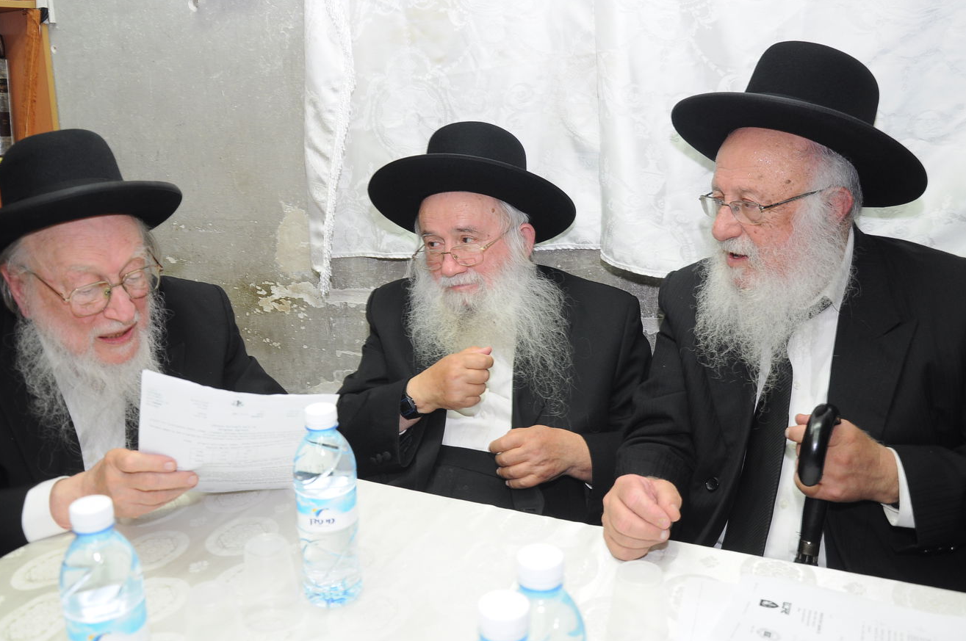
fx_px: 899
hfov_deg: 56.5
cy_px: 302
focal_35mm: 34
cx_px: 457
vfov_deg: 39.3
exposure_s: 1/60
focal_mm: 21
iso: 500
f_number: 4.5
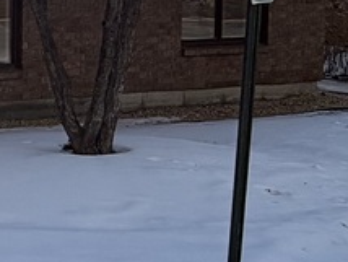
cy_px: 72
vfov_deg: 15.7
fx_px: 946
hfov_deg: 17.5
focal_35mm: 94
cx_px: -247
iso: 25
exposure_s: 1/985
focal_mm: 2.22
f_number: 2.2
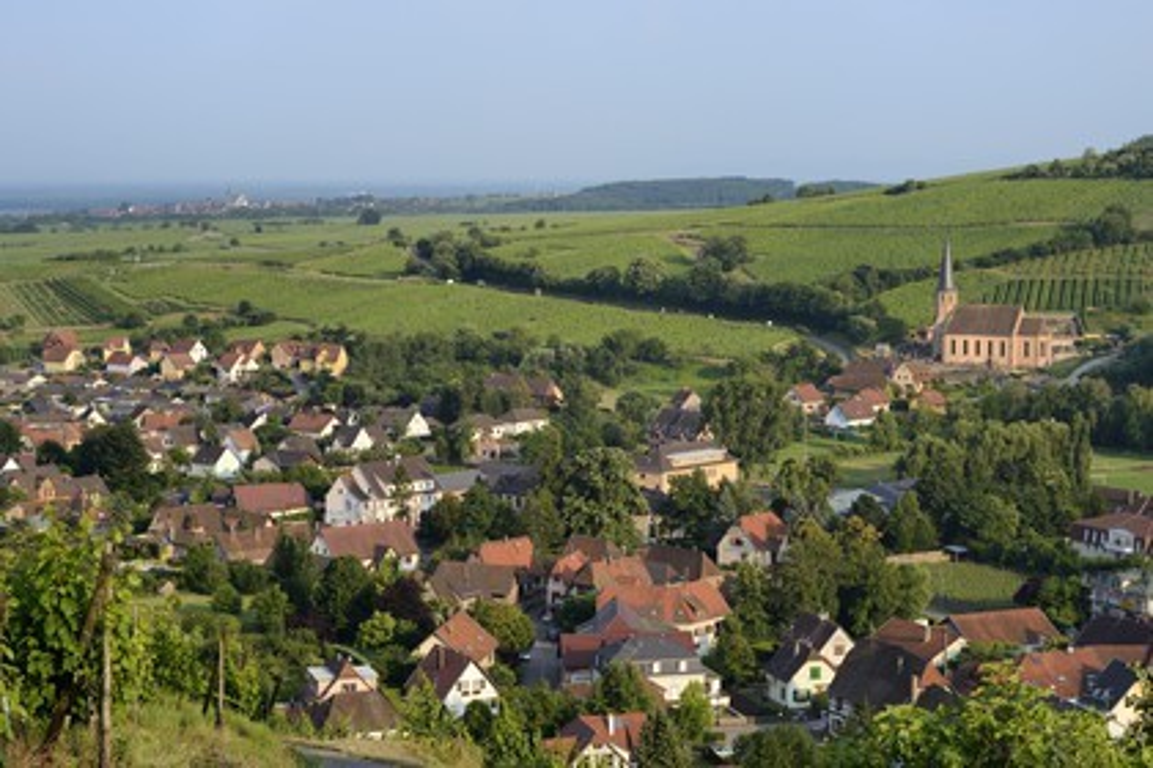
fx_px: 2562
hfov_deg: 25.4
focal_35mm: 80
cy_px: 384
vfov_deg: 17.1
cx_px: 576
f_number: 10
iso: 200
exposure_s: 1/250
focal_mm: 80
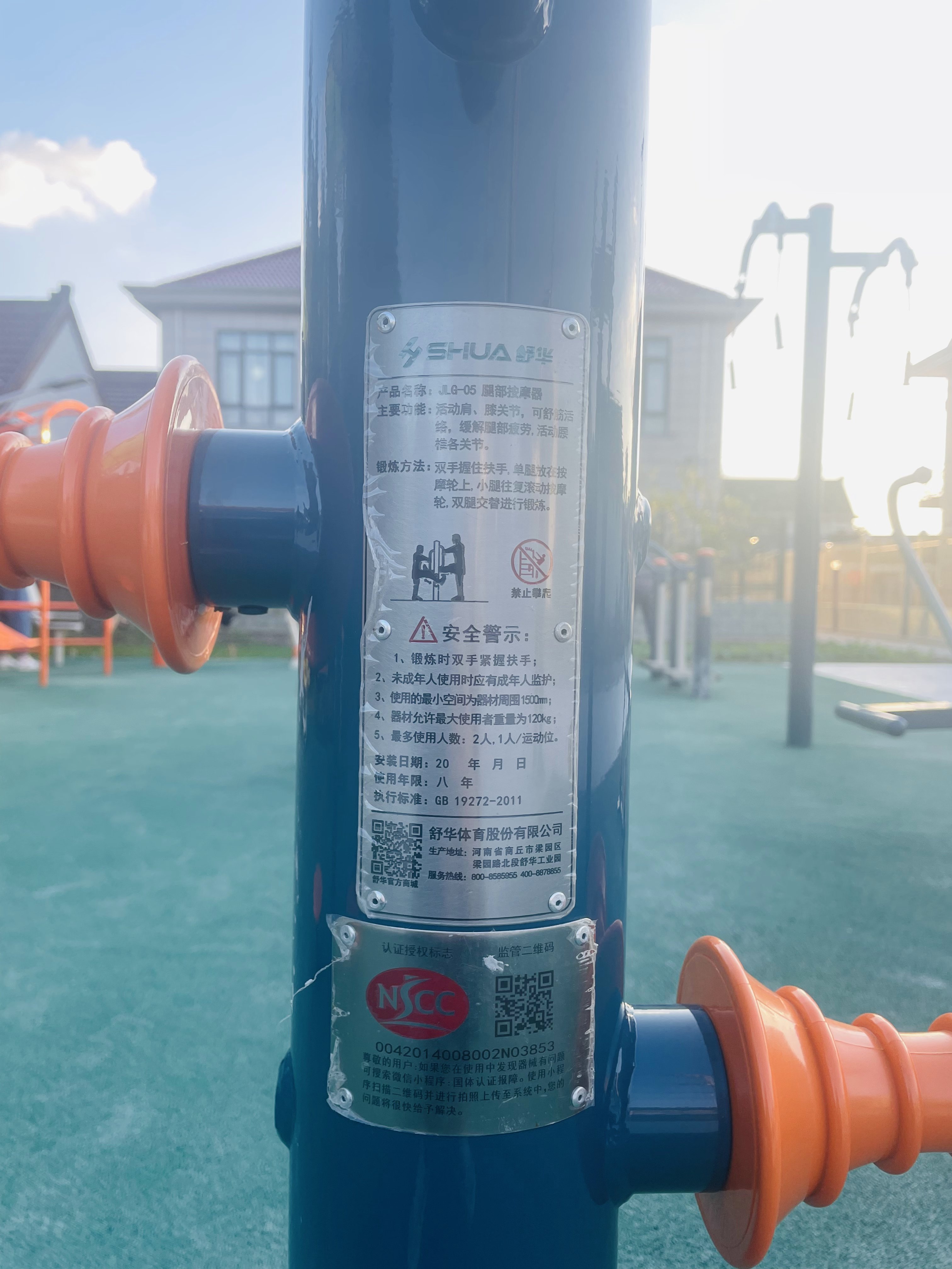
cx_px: 476
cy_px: 634
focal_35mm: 26
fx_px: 953
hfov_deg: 53.1
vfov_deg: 67.3
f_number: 1.6
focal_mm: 4.2
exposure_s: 1/189
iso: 32
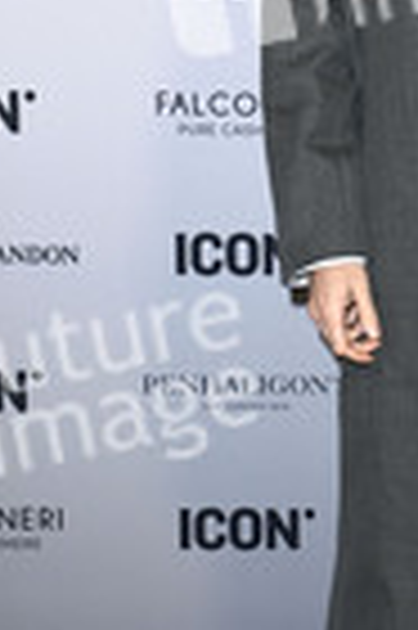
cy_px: 176
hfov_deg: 9.8
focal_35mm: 137
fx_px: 2392
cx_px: 517
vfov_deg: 14.9
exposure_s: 1/250
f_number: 5.6
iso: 1600
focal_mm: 48
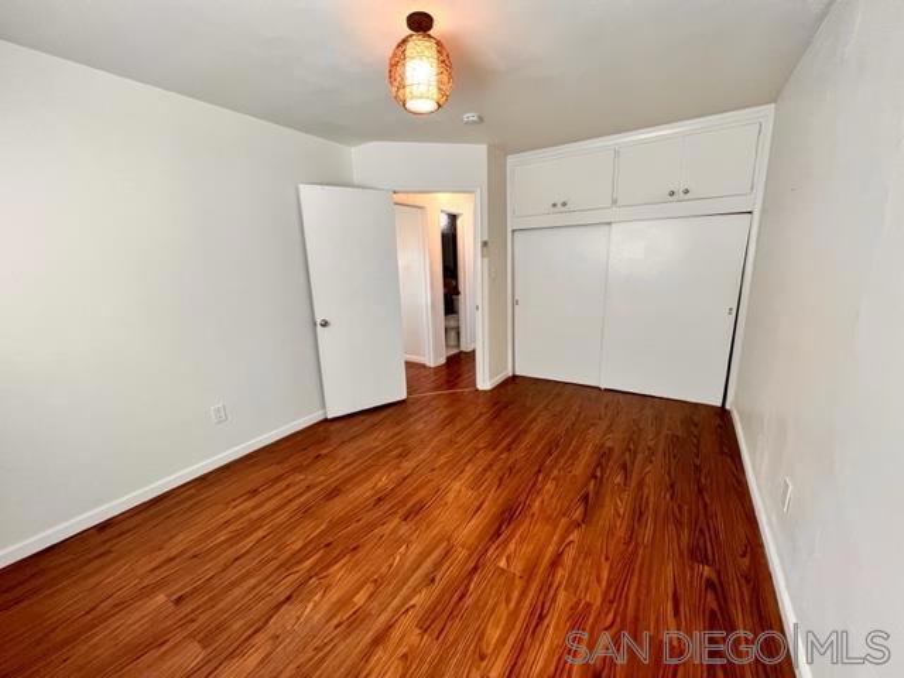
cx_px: 452
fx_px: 339
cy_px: 339
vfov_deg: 89.9
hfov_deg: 106.2
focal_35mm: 13
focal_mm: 1.57
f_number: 1.8
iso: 160
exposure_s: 1/120
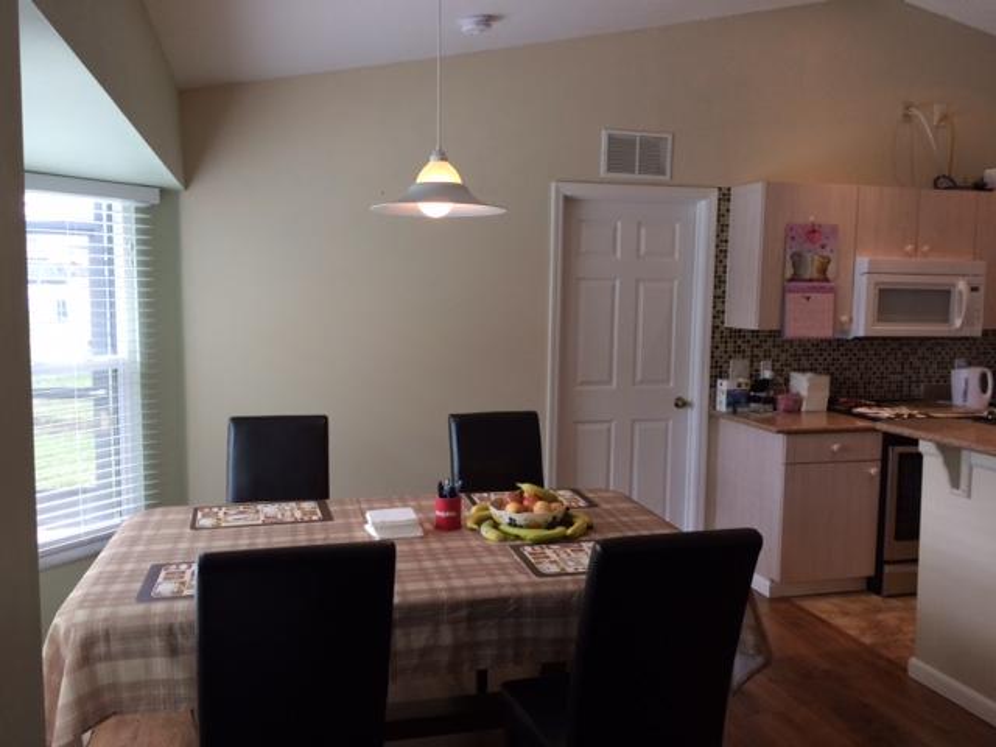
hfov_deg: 61.7
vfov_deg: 48.2
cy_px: 374
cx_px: 498
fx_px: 834
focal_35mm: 29
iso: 40
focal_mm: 4.15
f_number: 2.2
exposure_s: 1/40
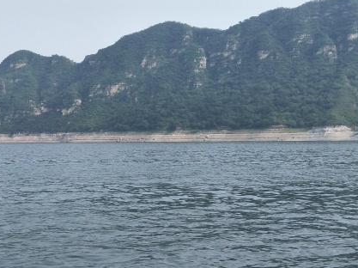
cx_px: 21
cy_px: 117
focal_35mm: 59
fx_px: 610
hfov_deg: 30.9
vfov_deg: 24.8
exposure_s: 1/1016
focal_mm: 4.1
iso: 33
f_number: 1.7
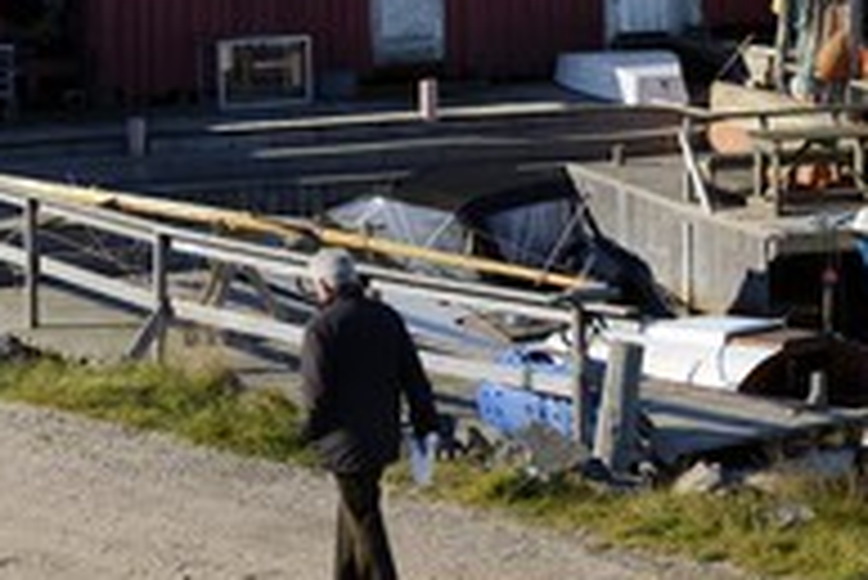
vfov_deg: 9.0
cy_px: 31
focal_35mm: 152
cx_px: 706
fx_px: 3668
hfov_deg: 13.4
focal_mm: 70
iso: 200
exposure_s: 1/400
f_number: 7.1
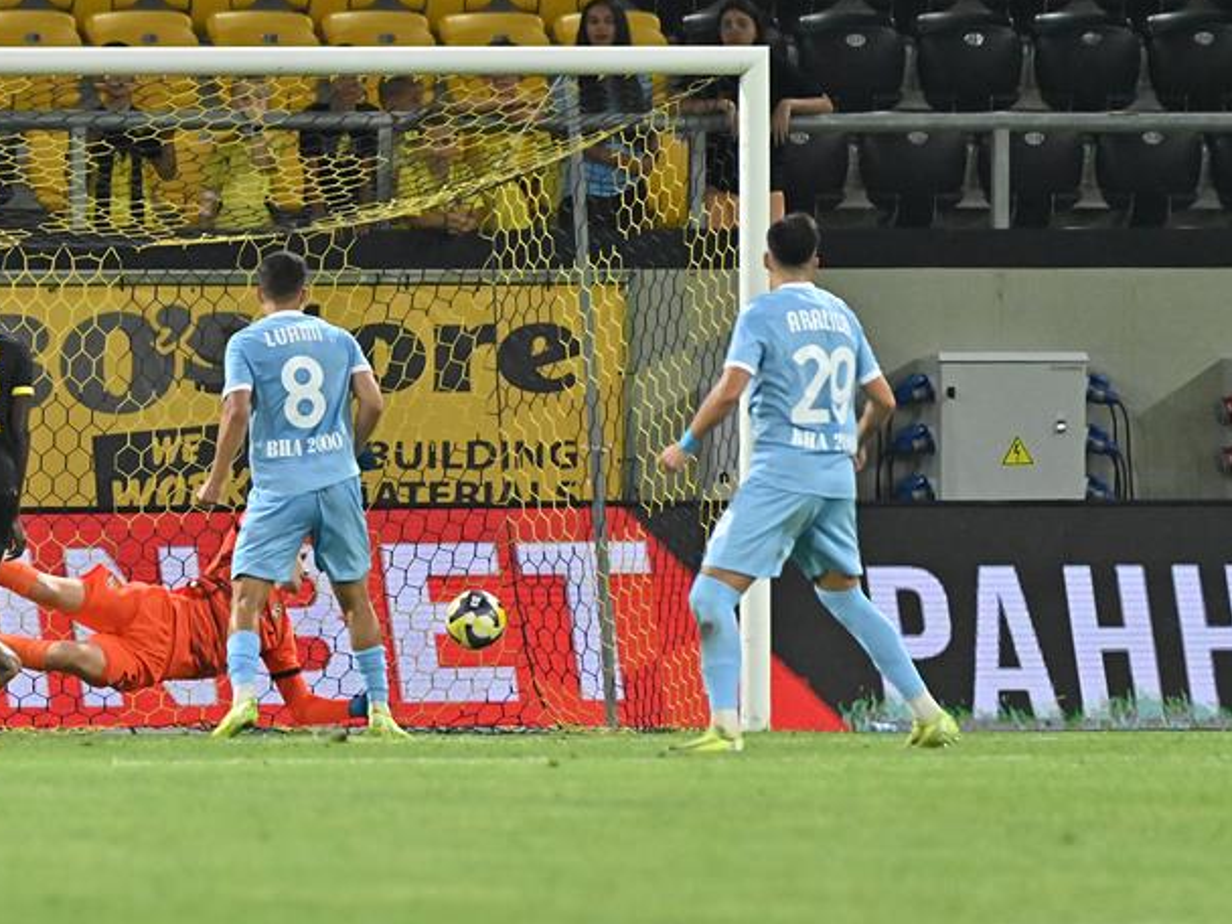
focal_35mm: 865
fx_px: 30786
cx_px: 154
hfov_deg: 2.3
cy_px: 559
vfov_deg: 1.7
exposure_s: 1/1600
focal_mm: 480
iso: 7200
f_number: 6.3
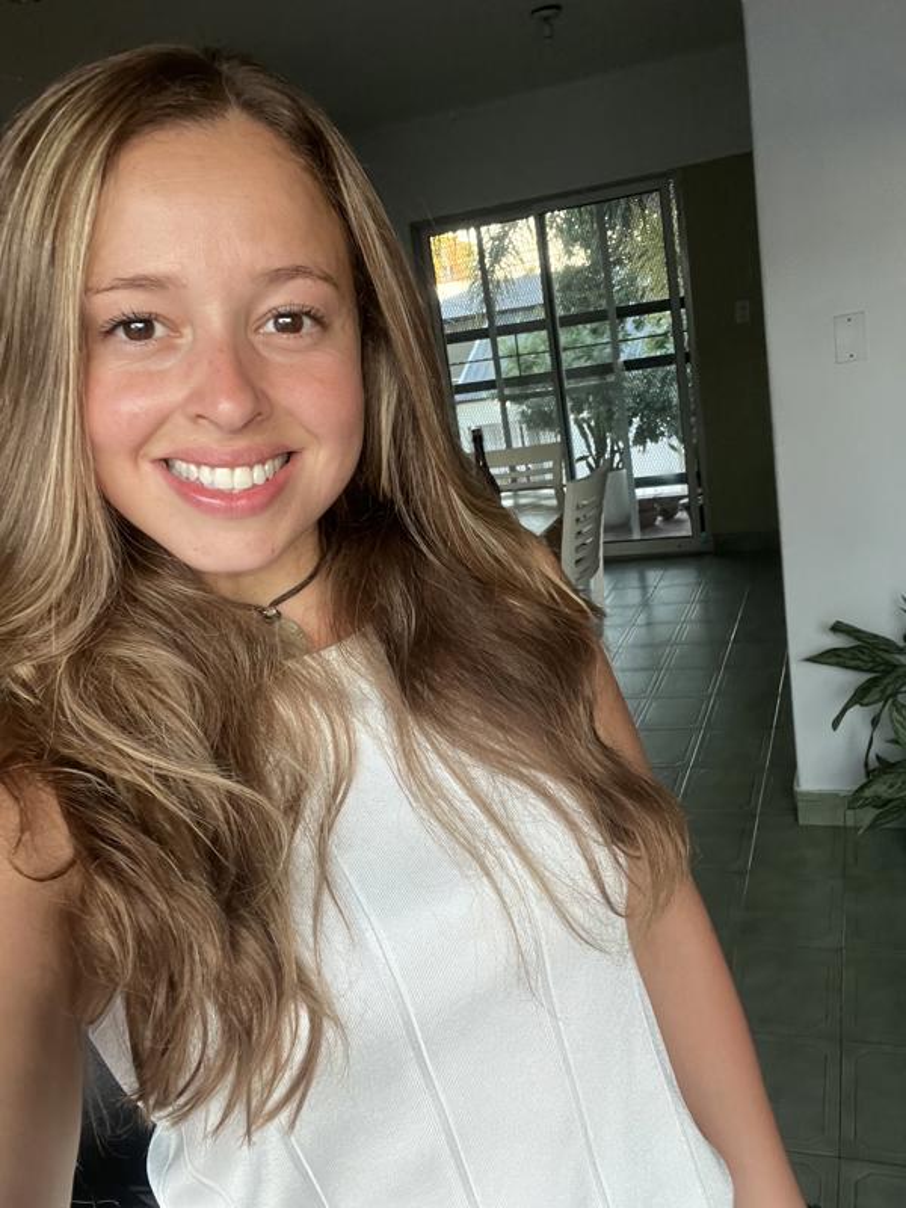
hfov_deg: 46.8
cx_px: 453
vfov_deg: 60.0
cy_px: 604
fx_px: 1047
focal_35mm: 30
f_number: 2.2
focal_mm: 2.71
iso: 200
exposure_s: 1/60
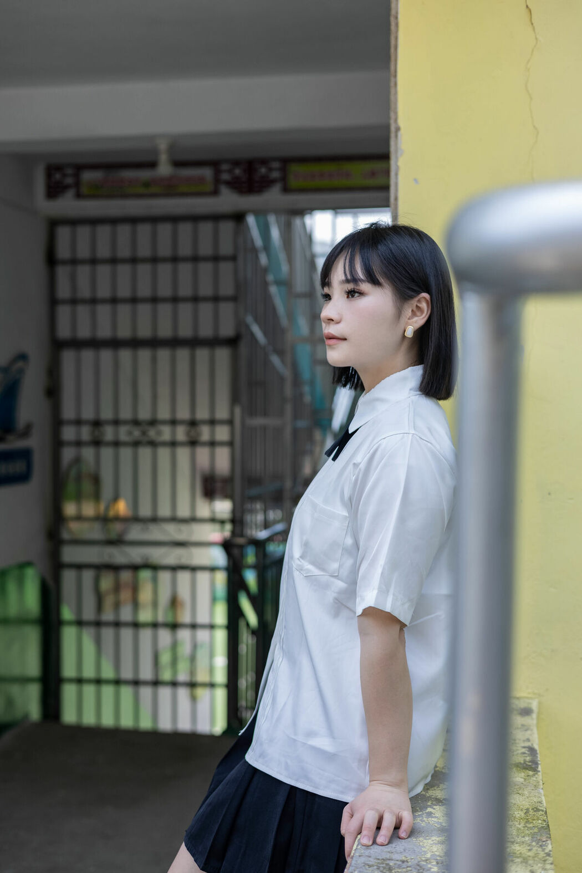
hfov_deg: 27.0
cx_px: 291
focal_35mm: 50
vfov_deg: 39.6
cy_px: 436
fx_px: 1212
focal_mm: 50
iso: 125
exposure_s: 1/500
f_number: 3.2
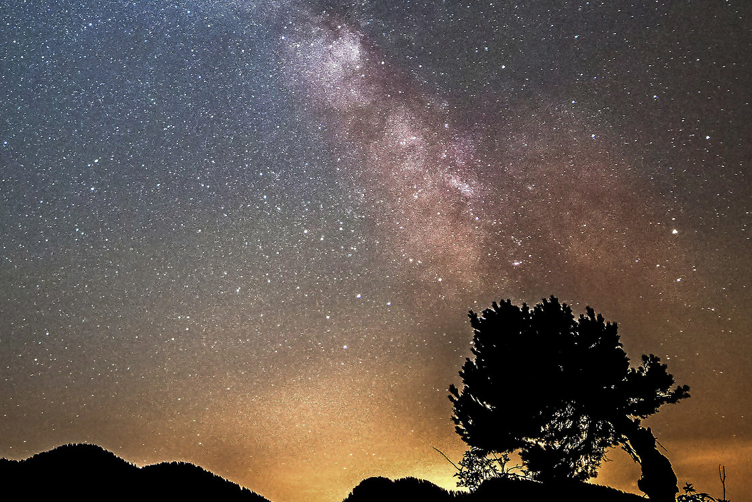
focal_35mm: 30
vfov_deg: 38.6
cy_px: -1
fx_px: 627
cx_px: 122
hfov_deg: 56.2
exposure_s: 20
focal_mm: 14
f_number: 2.8
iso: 3200
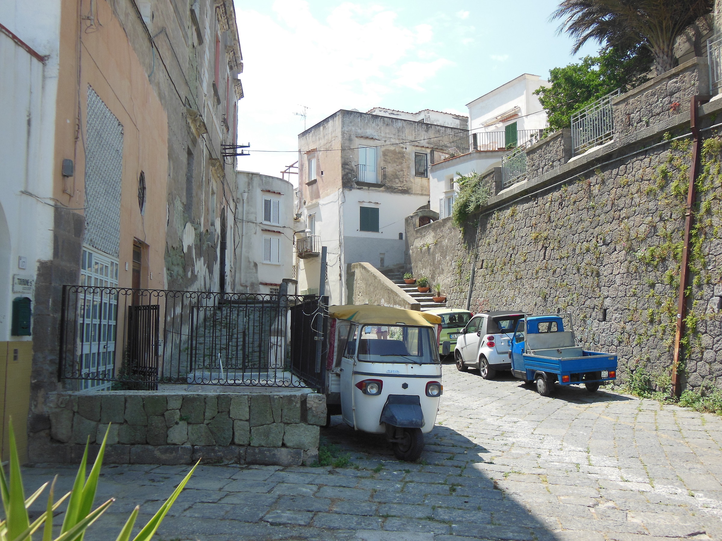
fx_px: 709
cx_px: 361
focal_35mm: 34
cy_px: 270
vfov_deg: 41.8
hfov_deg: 54.0
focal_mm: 6
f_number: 3.9
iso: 125
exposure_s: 1/640
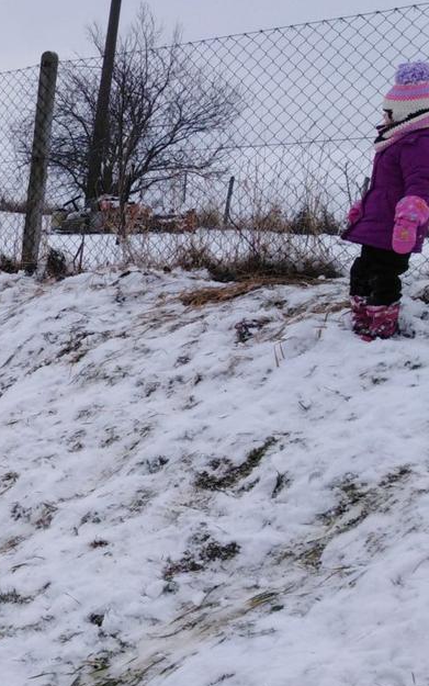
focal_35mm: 59
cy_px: 373
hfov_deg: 18.9
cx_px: -241
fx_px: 1103
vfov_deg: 34.5
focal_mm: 3.46
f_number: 2.2
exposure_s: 1/936
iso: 100
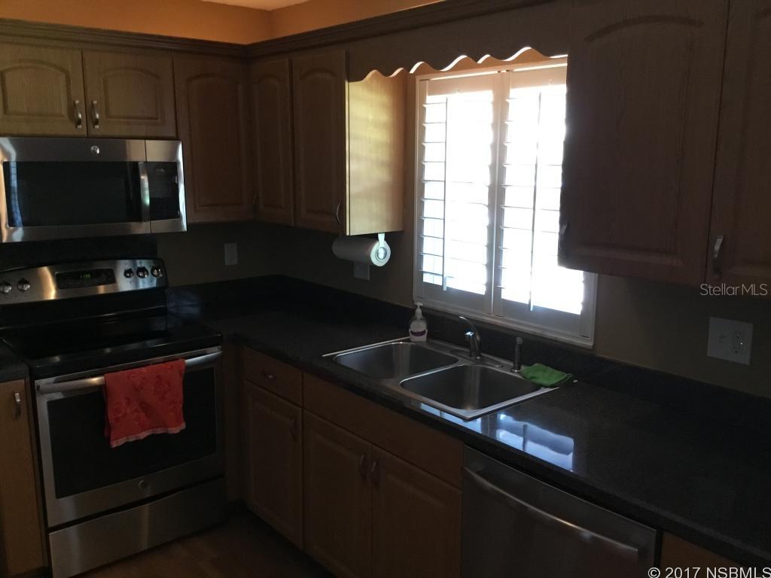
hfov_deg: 58.4
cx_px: 386
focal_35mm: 31
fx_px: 690
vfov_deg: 45.4
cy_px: 289
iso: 200
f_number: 2.4
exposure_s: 1/30
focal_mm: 3.3
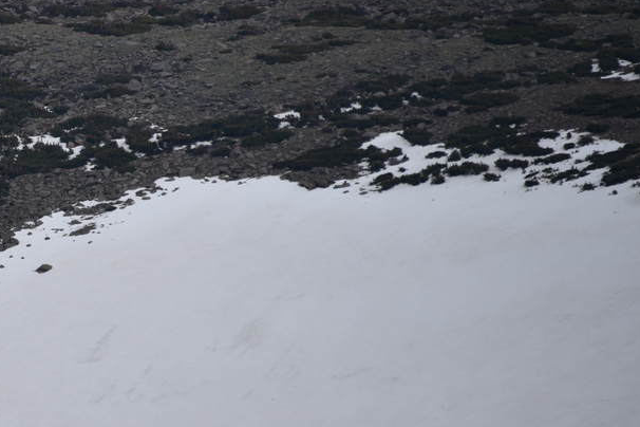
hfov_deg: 3.3
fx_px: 11270
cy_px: 203
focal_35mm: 634
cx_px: -7
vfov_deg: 2.2
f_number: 6.3
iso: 100
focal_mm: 300
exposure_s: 1/640
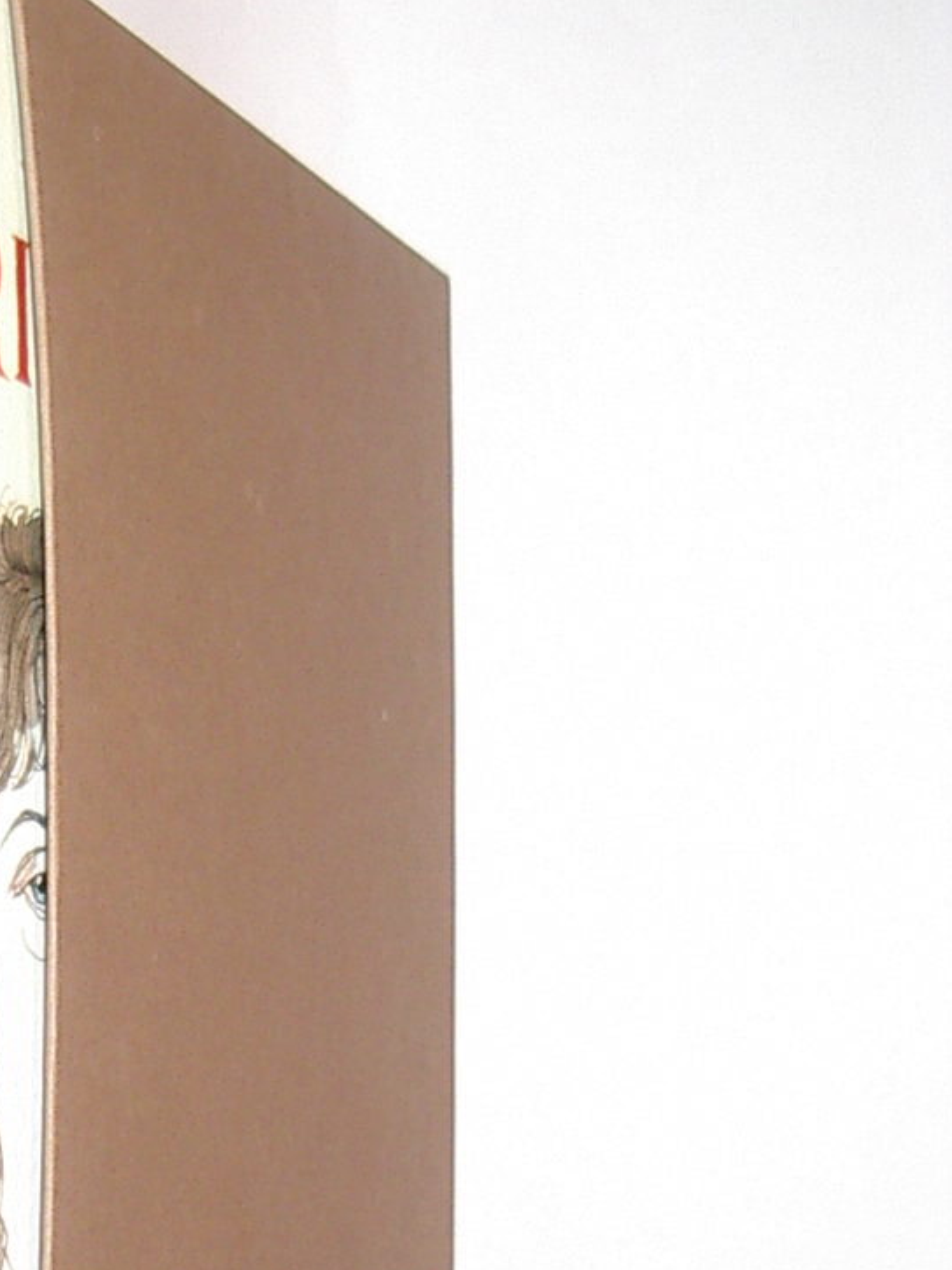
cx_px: -81
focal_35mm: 84
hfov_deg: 17.0
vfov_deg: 23.0
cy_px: 968
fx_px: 3080
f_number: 2.6
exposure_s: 1/60
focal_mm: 5.8
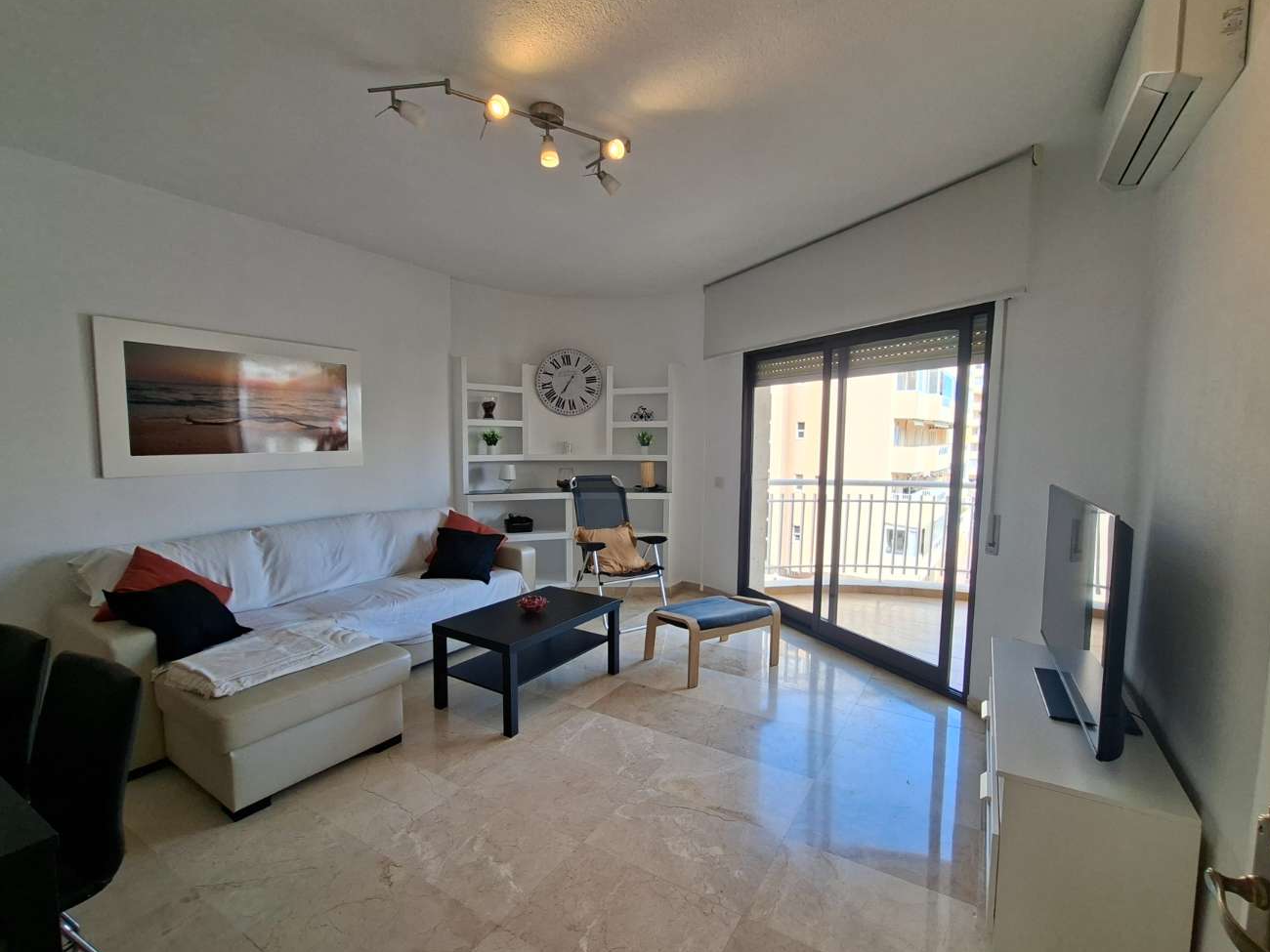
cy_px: 481
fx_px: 550
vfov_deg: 81.7
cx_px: 655
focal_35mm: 15
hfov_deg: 98.1
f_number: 2.2
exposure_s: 1/120
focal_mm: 1.74
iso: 40
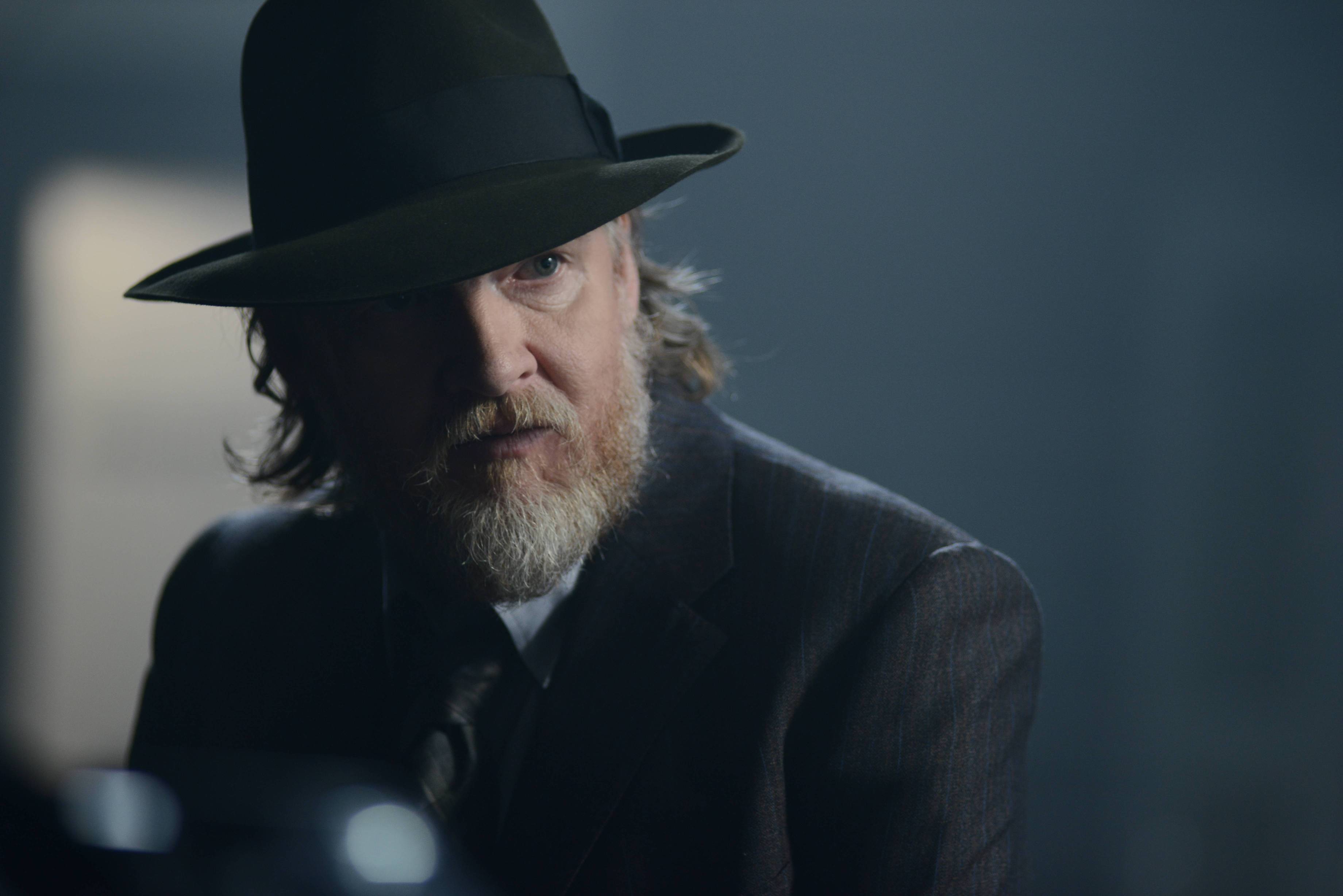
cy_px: 448
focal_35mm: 180
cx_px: 672
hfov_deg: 11.4
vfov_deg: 7.6
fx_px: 6717
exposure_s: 1/160
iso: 800
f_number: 2.8
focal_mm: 180
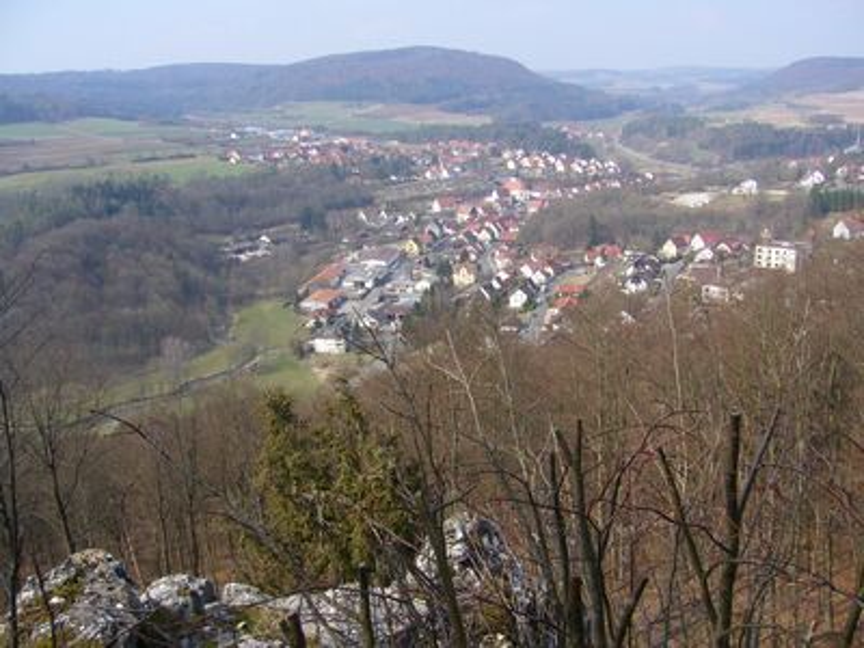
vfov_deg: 40.7
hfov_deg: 52.6
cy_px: 324
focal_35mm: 35
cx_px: 432
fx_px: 874
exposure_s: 1/200
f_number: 5.6
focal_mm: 5.8
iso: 80
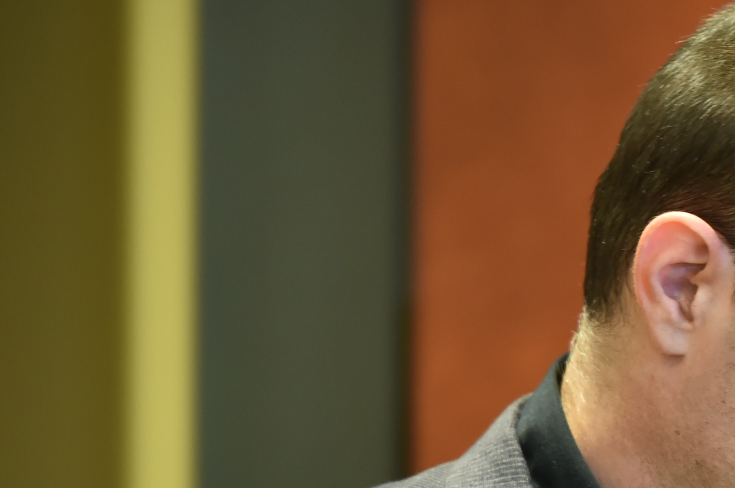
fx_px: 9525
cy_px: 453
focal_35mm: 467
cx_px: 865
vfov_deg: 2.9
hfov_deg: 4.4
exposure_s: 1/100
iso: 2500
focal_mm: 180
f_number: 2.8
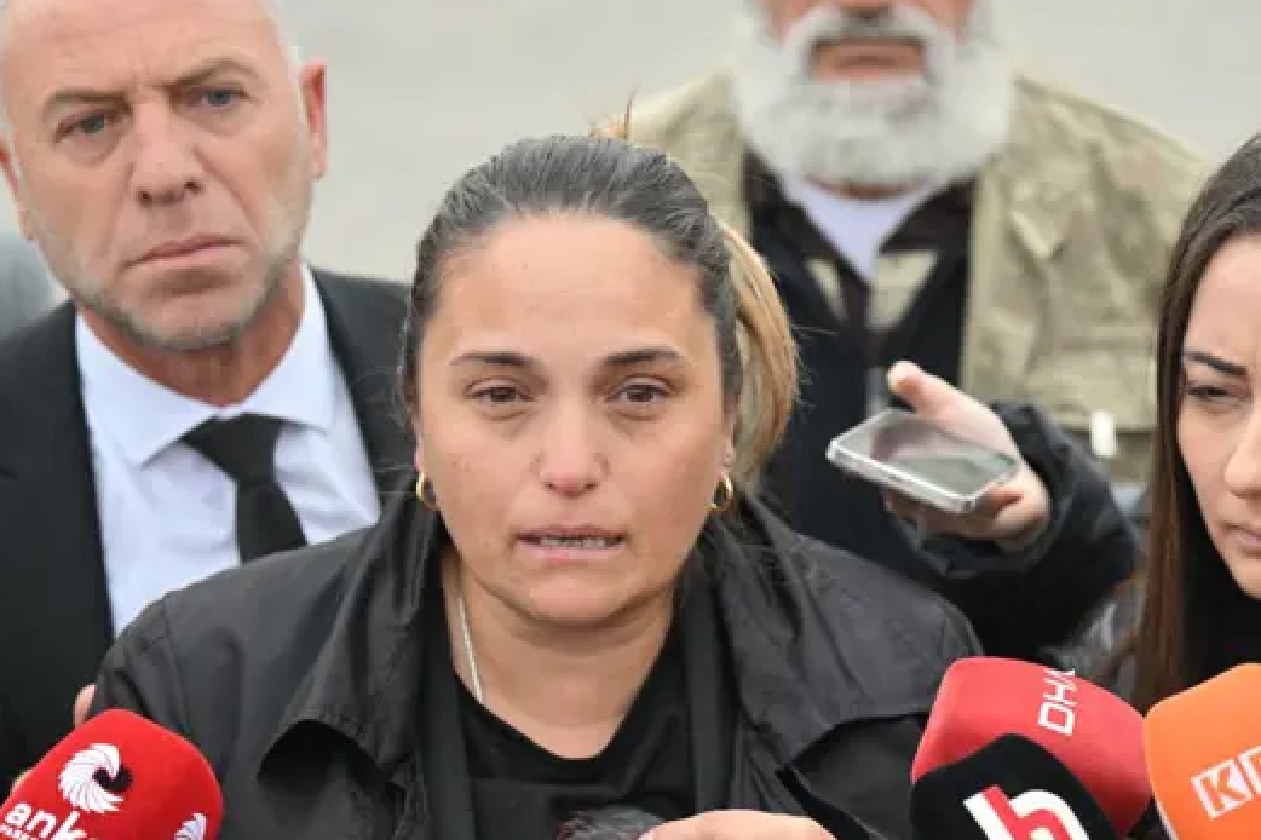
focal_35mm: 130
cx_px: 801
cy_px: 697
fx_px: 4552
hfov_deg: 15.8
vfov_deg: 10.5
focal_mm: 77
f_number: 2.8
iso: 250
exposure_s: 1/1000
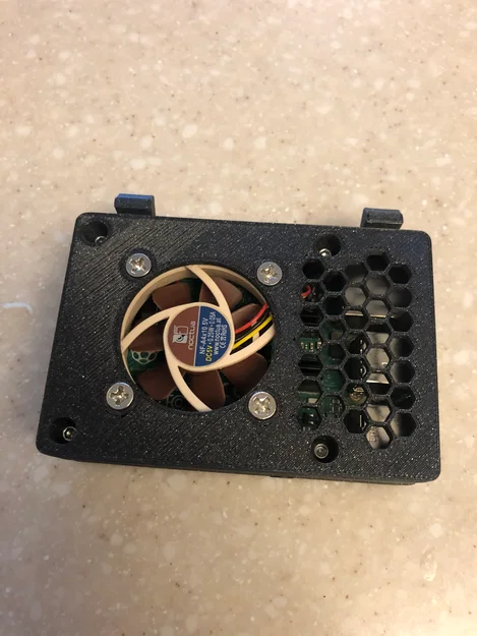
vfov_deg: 63.4
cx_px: 238
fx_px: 514
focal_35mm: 28
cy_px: 318
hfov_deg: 49.8
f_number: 1.8
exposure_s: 1/15
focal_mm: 4
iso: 50
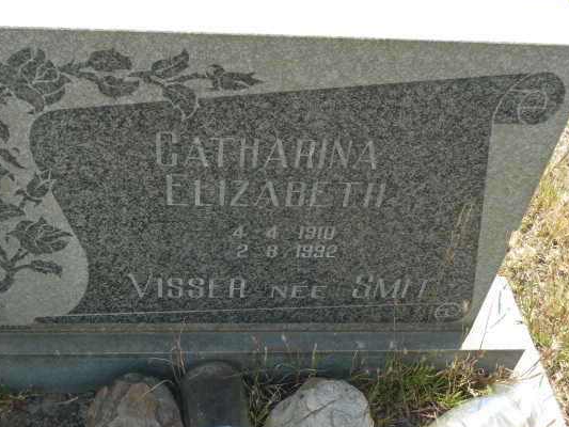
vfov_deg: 34.4
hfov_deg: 44.7
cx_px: 249
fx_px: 691
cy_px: 214
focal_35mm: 42
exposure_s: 1/200
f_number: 4
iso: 80
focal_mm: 5.7
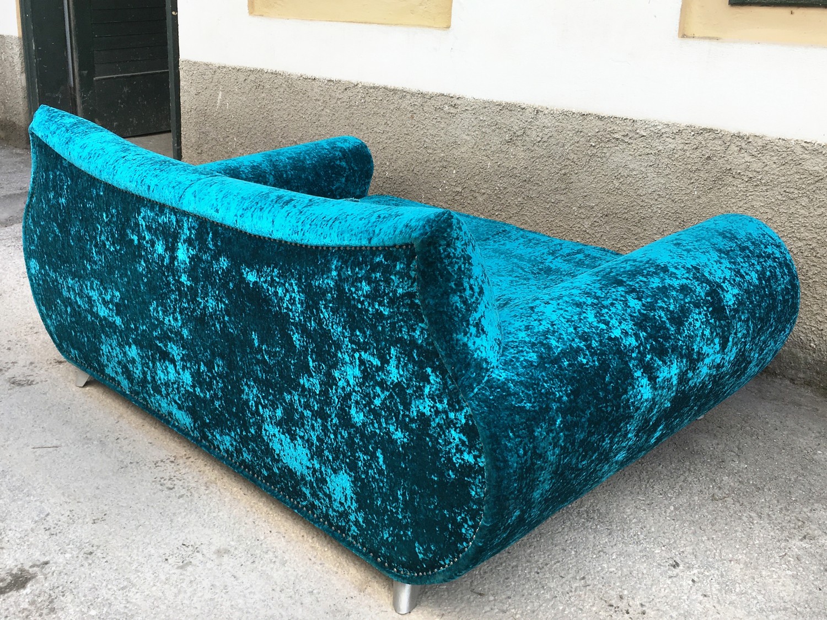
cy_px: 310
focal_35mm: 29
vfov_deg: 48.2
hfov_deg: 61.7
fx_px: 693
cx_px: 414
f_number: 2.2
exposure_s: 1/390
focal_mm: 4.15
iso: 25
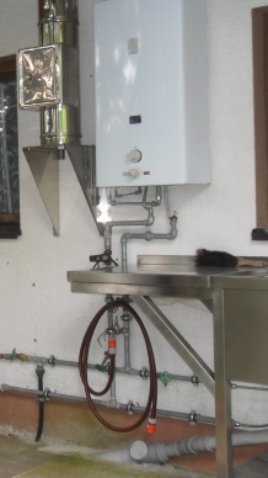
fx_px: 771
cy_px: 215
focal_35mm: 61
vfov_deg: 34.3
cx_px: 5
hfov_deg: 19.2
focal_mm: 6.3
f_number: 3.5
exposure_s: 1/45
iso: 200
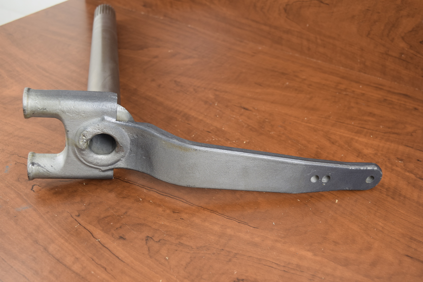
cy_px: 141
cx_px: 212
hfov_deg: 51.3
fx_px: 441
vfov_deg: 35.5
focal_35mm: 38
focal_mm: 25
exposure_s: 1/125
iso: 400
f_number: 6.3
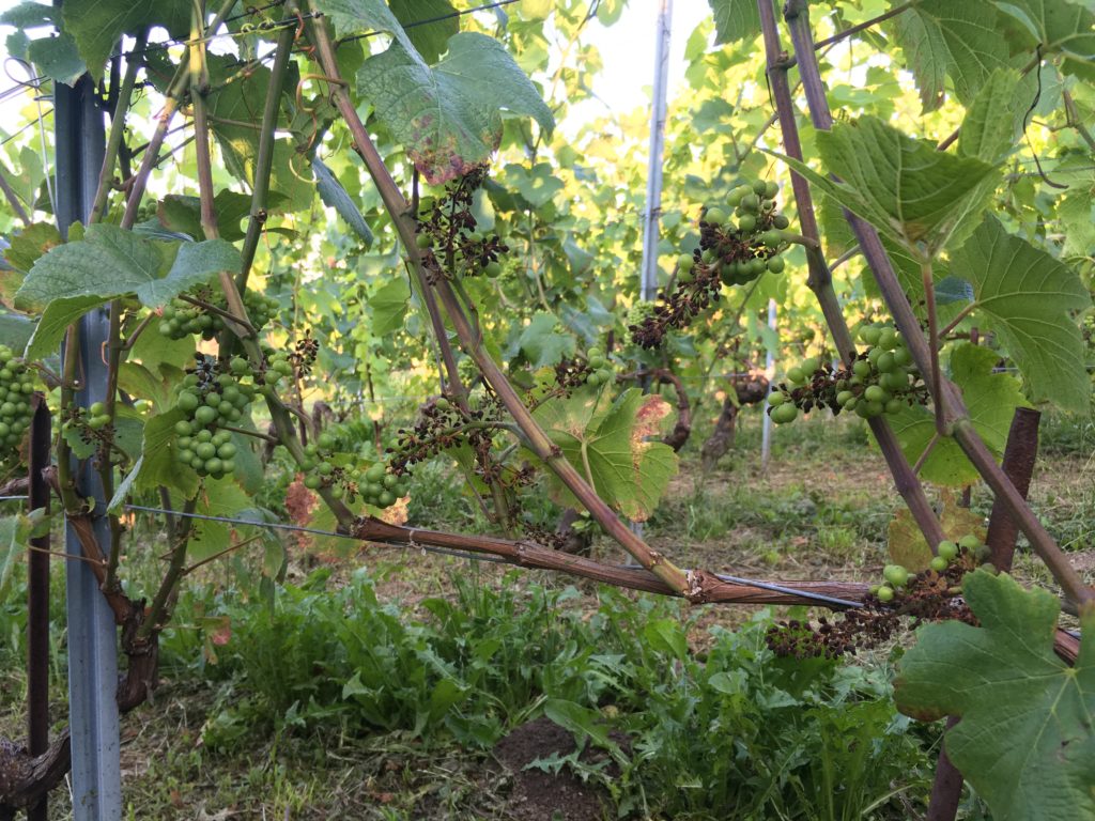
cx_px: 548
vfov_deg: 48.2
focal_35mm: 29
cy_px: 410
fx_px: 917
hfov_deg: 61.7
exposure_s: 1/50
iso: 25
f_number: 2.2
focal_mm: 4.15
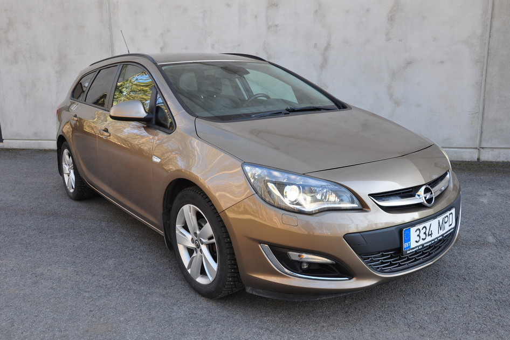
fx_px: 383
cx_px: 255
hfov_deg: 67.4
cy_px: 170
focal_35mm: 27
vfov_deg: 47.9
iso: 400
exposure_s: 1/60
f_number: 8
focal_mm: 18
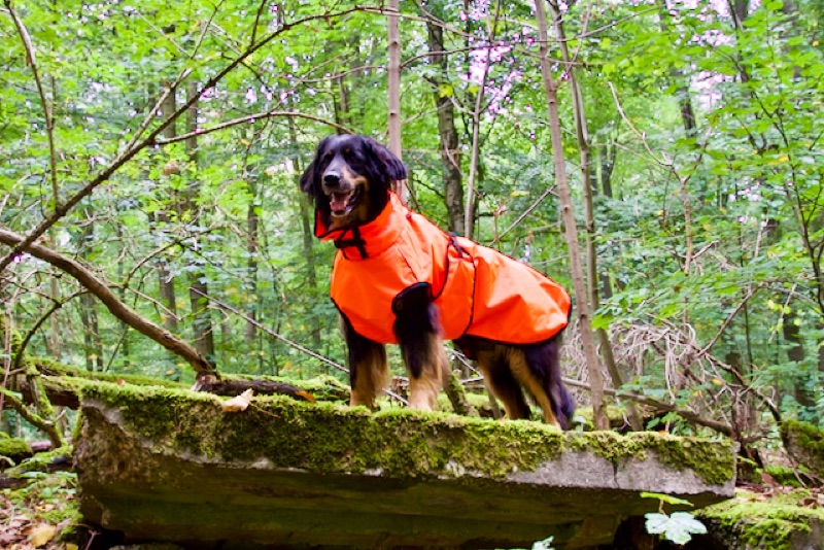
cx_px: 412
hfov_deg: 46.4
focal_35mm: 42
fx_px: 962
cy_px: 275
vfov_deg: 31.9
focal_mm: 28
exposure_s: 1/60
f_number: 4.5
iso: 1000
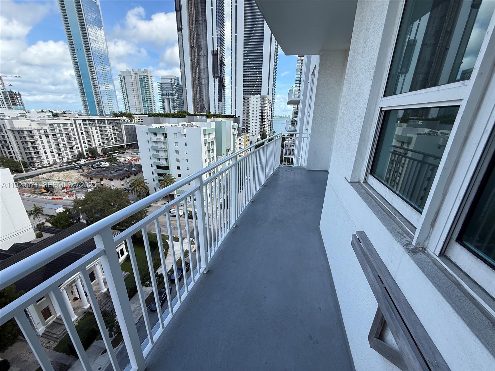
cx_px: 248
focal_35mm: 14
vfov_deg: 85.7
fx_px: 200
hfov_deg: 102.1
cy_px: 186
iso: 50
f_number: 2.2
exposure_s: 1/709
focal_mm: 2.22
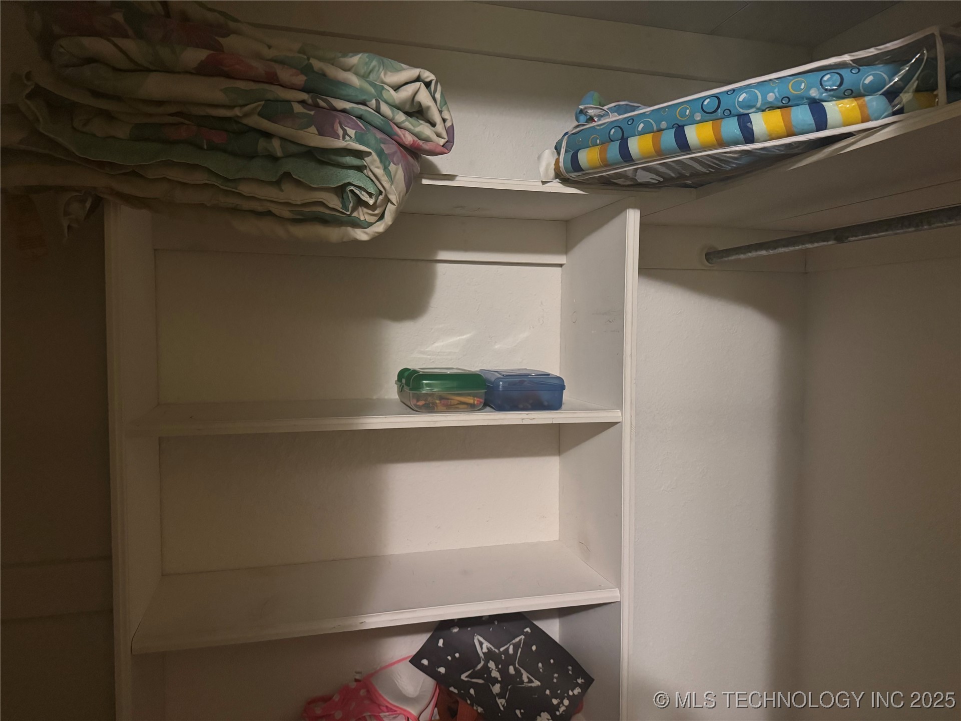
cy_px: 360
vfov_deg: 56.8
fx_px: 666
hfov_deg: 71.6
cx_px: 480
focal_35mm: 24
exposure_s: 1/30
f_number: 1.78
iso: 800
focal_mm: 6.76
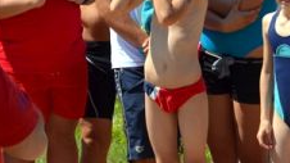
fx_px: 1983
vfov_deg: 4.7
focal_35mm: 258
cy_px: -32
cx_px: 234
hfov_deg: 8.3
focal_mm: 62
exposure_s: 1/2000
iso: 400
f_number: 7.1
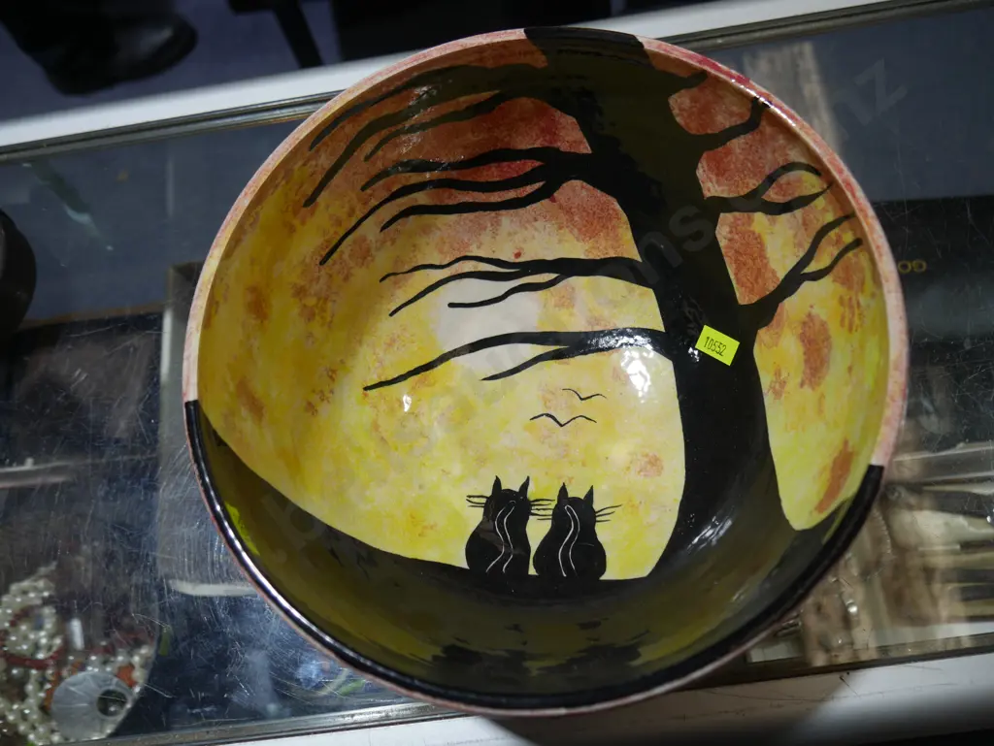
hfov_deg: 59.9
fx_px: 862
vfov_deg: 46.8
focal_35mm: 30
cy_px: 373
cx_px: 497
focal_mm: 15
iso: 200
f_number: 3.6
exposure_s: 1/125
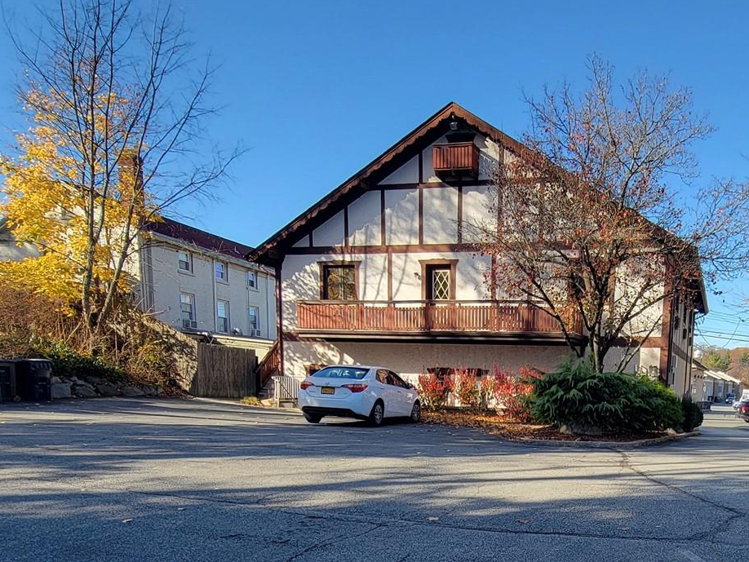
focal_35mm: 29
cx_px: 538
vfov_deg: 44.2
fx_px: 628
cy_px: 500
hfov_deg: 59.2
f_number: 2.2
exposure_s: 1/481
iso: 50
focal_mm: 2.2
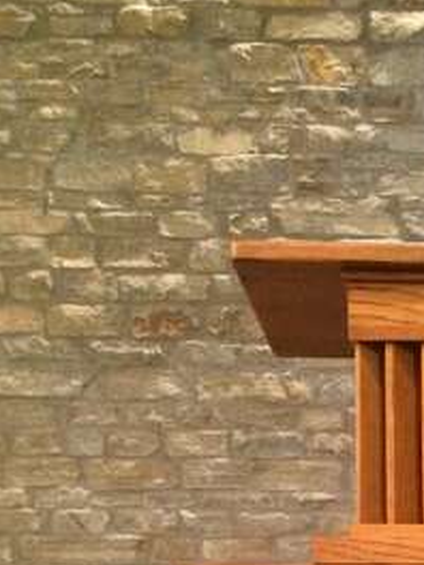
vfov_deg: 20.9
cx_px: 503
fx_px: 1437
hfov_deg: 16.1
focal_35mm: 88
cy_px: 661
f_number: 2.2
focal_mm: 4.15
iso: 250
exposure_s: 1/30
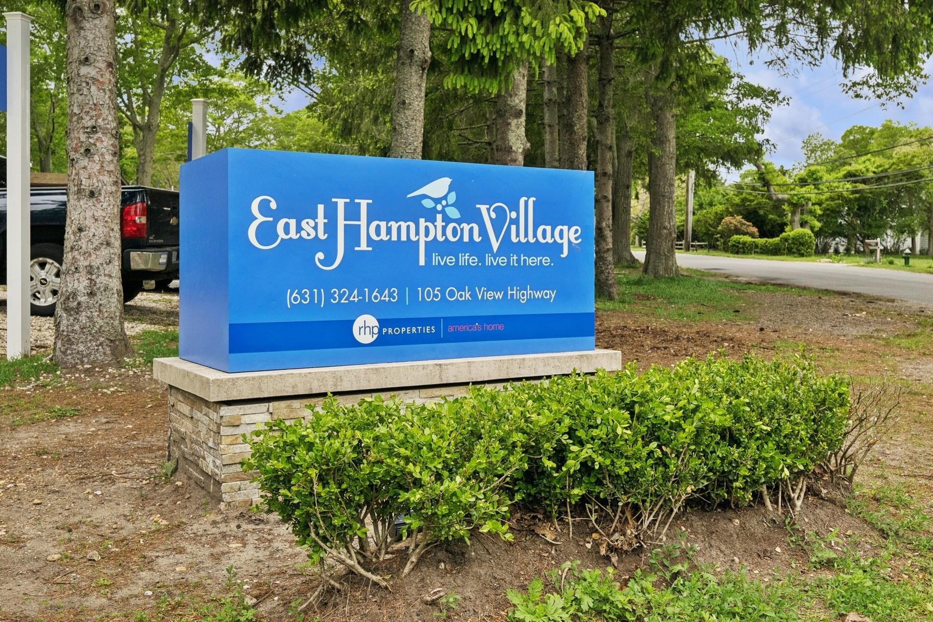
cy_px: 311
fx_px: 933
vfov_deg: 36.9
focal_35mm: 36
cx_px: 466
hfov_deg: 53.1
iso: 400
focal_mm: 24
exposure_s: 1/800
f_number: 8
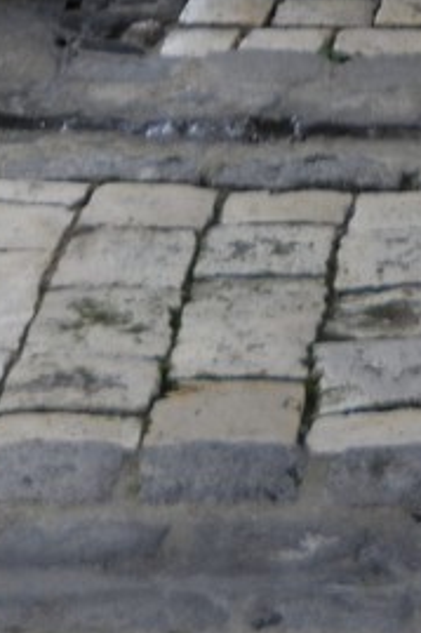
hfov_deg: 7.0
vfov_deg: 9.1
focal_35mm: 196
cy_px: -1038
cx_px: 353
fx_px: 3442
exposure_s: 1/60
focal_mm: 22
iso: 100
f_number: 4.8
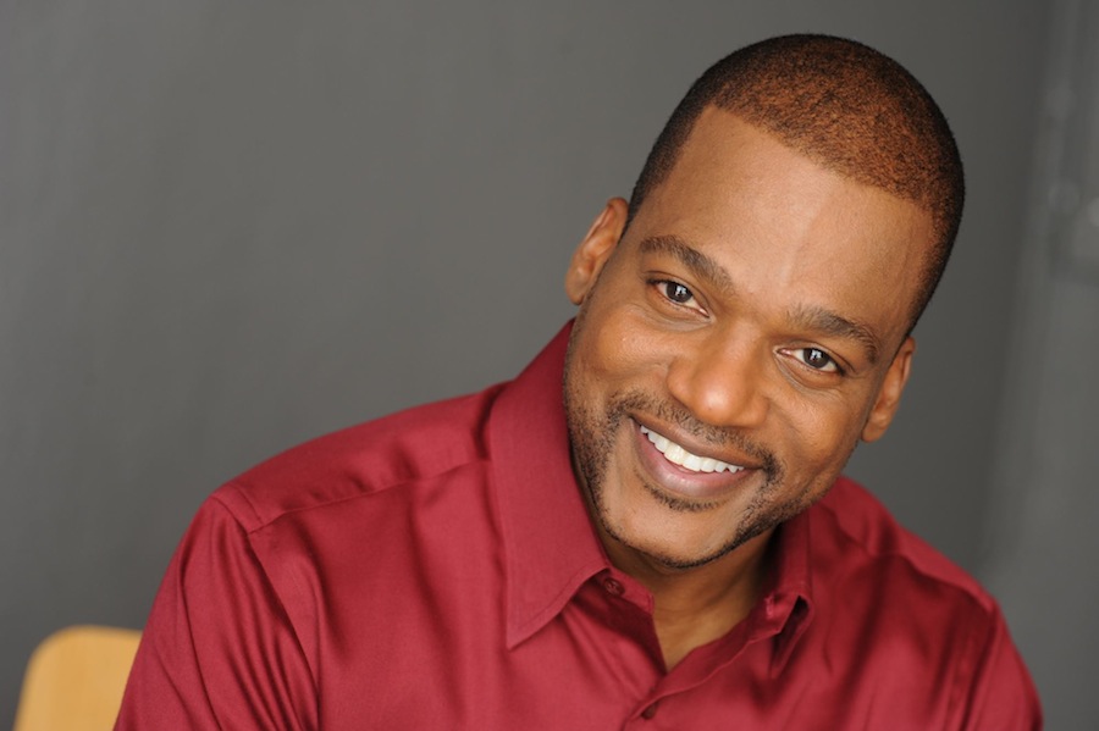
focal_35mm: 90
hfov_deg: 22.6
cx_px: 550
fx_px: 2746
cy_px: 366
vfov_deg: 15.2
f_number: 5.6
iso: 400
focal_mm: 90
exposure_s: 1/125
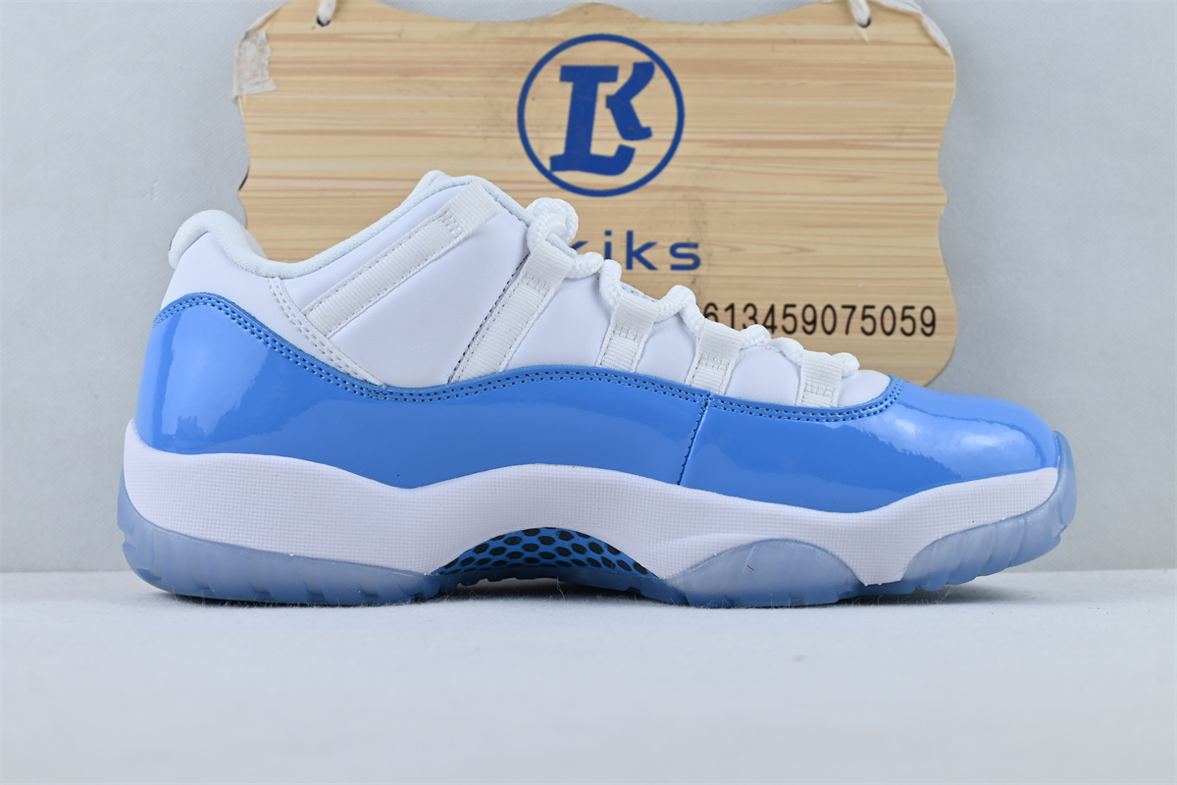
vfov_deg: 29.4
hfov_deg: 43.0
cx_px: 588
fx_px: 1496
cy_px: 392
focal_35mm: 46
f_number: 4.8
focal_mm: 30.5
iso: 100
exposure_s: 1/80
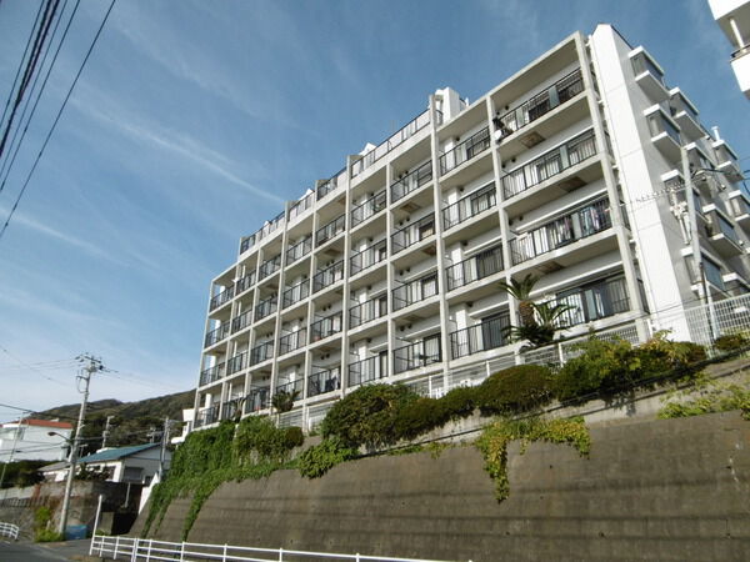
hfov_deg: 71.6
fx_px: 520
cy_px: 281
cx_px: 375
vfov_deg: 56.8
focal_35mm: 24
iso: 100
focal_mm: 4.3
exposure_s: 1/250
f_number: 7.8
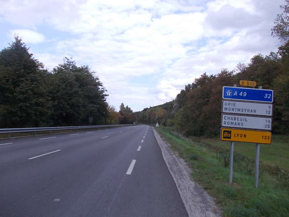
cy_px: 108
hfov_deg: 63.4
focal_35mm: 28
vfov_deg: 49.7
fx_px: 234
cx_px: 144
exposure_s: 1/160
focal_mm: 4
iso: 80
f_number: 5.4
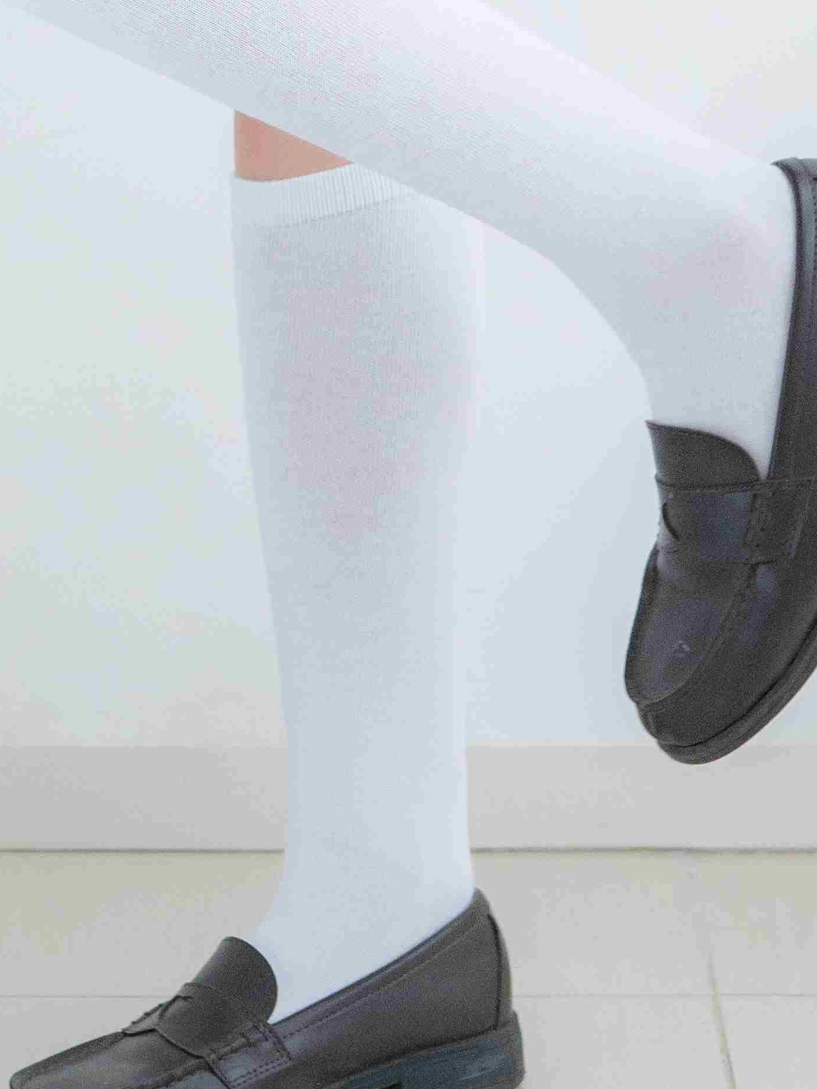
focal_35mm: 139
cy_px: -316
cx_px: 399
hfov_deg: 10.7
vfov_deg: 13.7
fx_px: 4375
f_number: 2.5
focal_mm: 35
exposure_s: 1/60
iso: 800
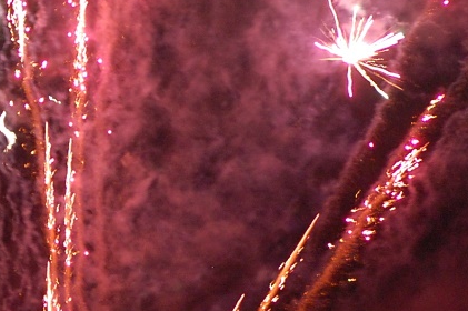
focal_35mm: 456
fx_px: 5923
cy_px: 148
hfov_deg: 4.5
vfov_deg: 3.0
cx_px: 63
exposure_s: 1/13
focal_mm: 80
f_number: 4.5
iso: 800
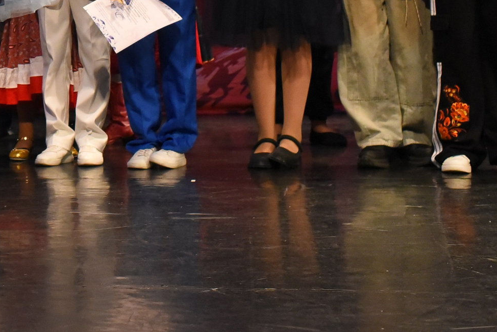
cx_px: -60
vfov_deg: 14.3
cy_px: -102
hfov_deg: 21.0
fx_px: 1270
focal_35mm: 92
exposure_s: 1/250
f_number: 6.3
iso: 5000
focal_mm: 35
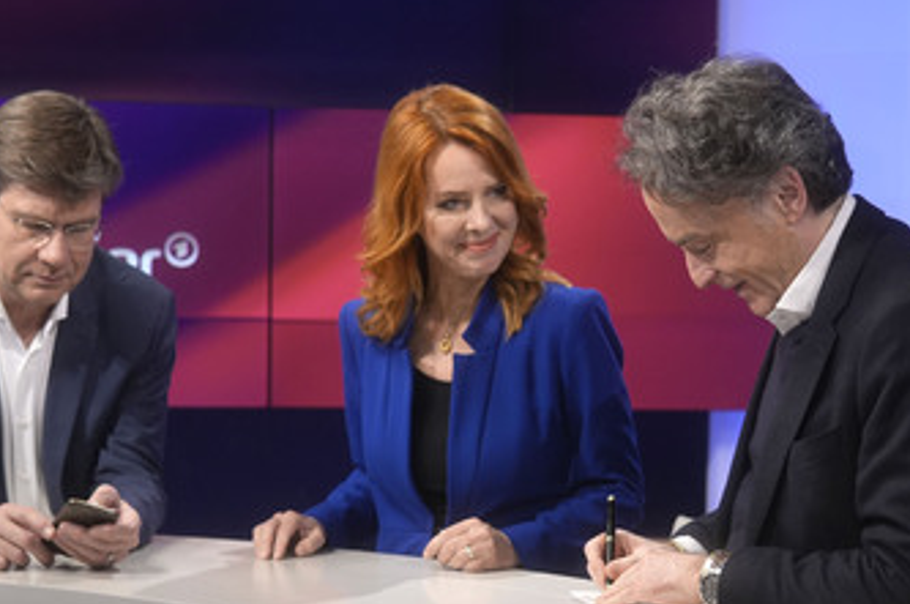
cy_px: 366
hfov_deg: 32.9
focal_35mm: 61
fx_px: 1540
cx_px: 430
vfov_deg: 22.2
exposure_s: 1/250
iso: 640
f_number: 2.5
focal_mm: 30
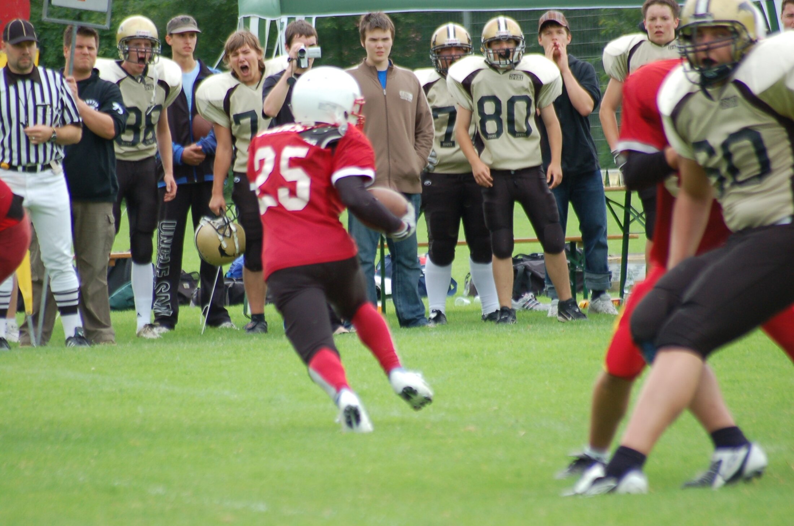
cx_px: 397
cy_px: 263
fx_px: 9906
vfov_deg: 3.0
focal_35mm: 450
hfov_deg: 4.6
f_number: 5.6
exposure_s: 1/500
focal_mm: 300
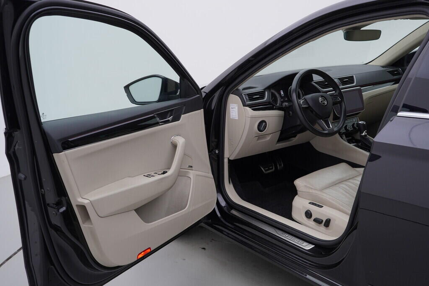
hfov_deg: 53.1
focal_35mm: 36
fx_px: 429
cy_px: 143
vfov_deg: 36.9
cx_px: 214
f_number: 4
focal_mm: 24
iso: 125
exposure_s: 1/80
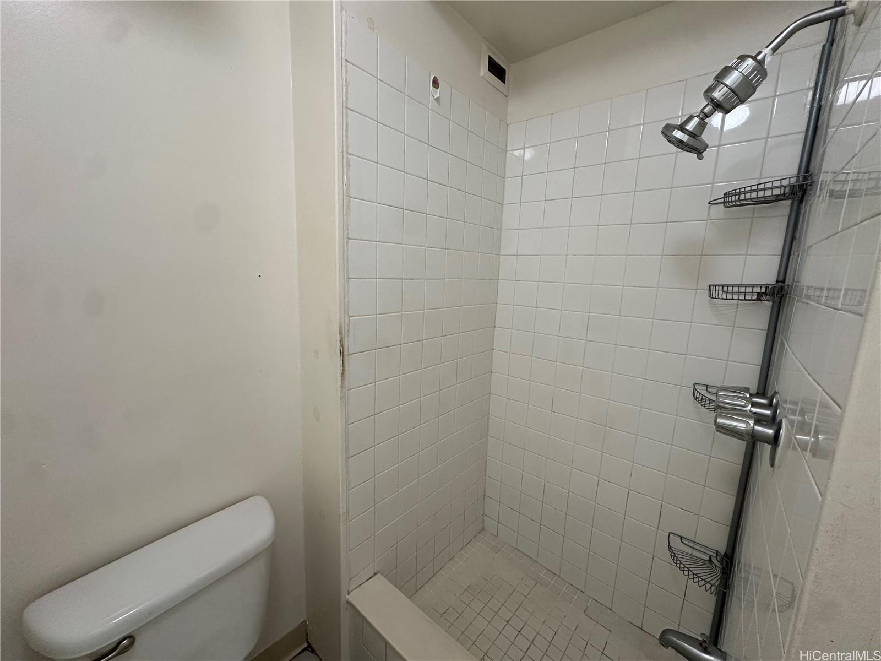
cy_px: 330
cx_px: 440
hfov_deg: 102.1
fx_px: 356
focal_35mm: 14
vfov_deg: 85.7
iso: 200
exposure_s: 1/120
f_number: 2.2
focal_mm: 2.22
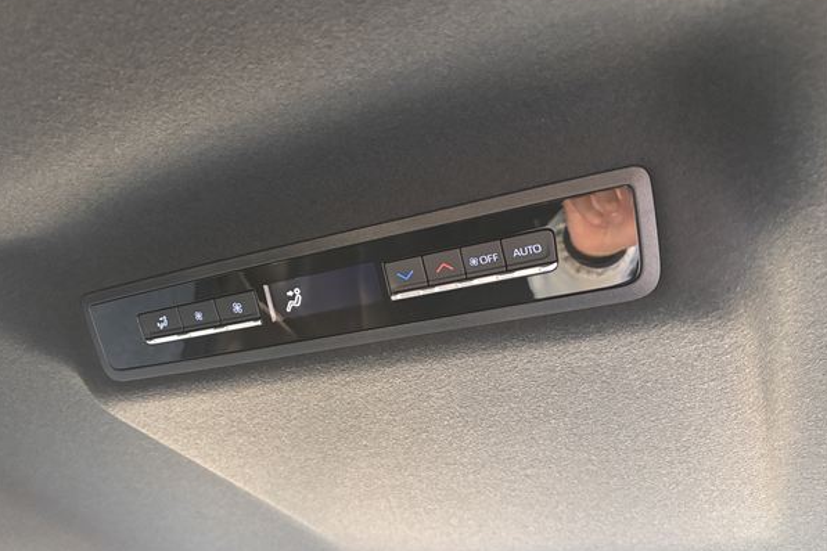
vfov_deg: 44.9
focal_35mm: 29
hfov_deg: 63.6
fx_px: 666
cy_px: 289
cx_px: 391
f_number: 1.6
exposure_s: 1/54
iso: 500
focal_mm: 5.96
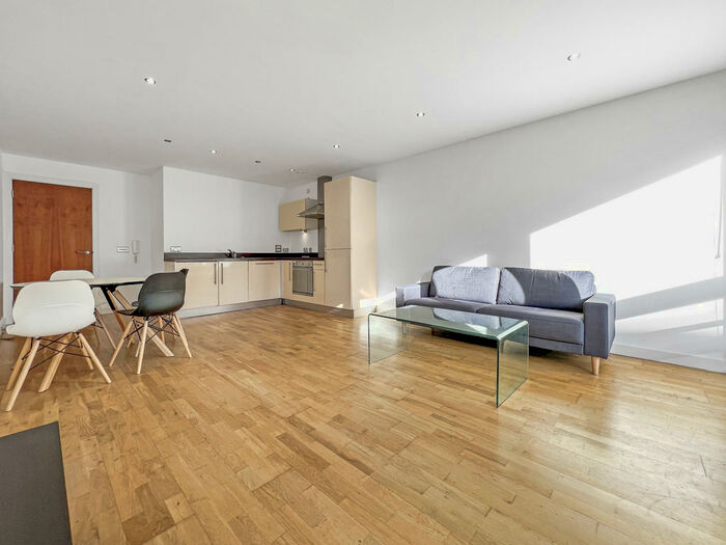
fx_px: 273
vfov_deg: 89.9
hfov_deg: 106.2
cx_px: 363
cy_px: 272
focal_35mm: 13
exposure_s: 1/100
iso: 32
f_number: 1.8
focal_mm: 1.57
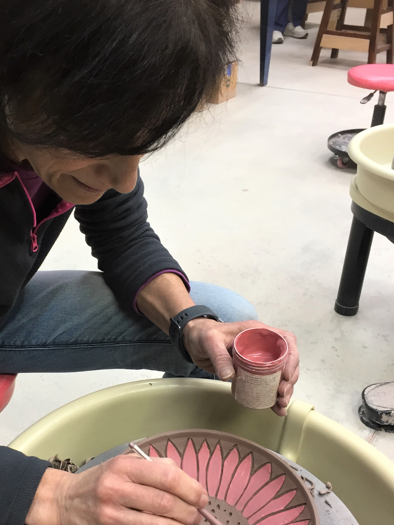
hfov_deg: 34.0
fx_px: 638
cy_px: 306
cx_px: 126
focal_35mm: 42
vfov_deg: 44.6
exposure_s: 1/30
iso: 64
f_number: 2.2
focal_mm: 4.15
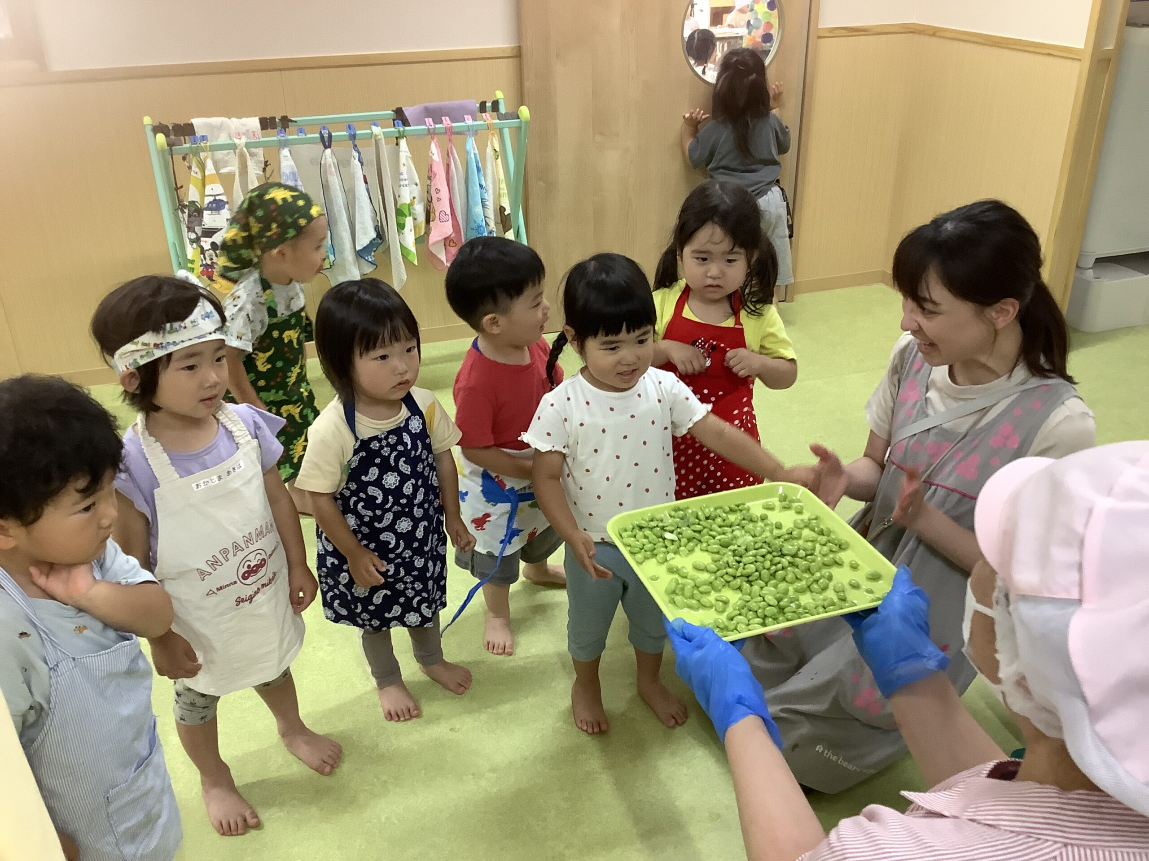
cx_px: 574
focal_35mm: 31
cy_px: 430
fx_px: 1029
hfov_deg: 58.4
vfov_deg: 45.4
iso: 160
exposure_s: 1/50
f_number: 2.4
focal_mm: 3.3
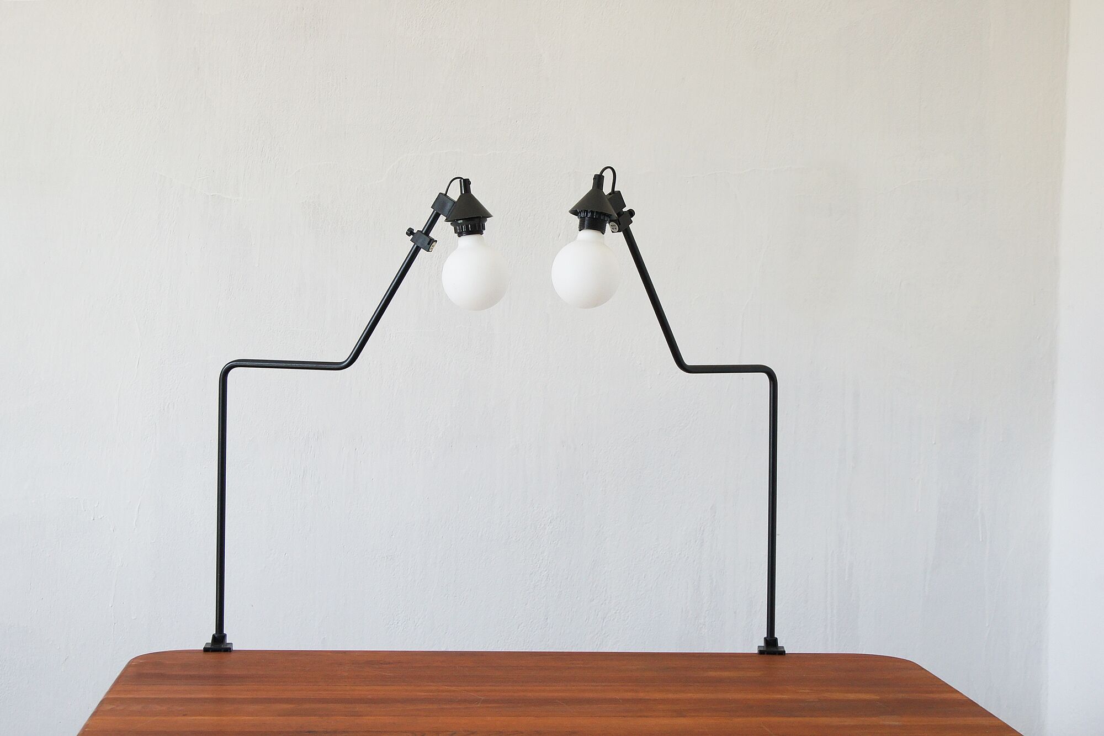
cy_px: 368
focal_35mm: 68
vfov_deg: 20.2
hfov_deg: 29.9
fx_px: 2070
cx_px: 552
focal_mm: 45
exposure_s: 1/80
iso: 400
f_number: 5.6
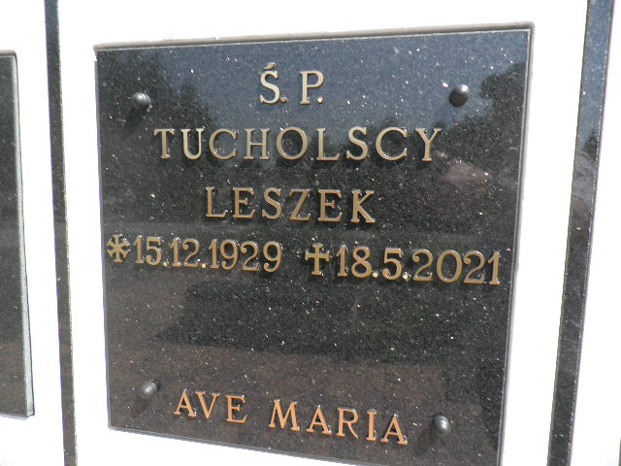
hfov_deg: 71.6
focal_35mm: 24
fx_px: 431
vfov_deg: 56.8
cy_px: 233
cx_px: 310
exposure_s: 1/50
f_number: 8.3
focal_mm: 4.3
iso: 64
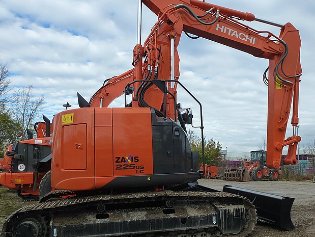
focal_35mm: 31
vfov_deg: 45.5
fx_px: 282
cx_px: 168
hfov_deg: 58.3
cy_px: 124
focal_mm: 4.3
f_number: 4
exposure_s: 1/640
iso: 160
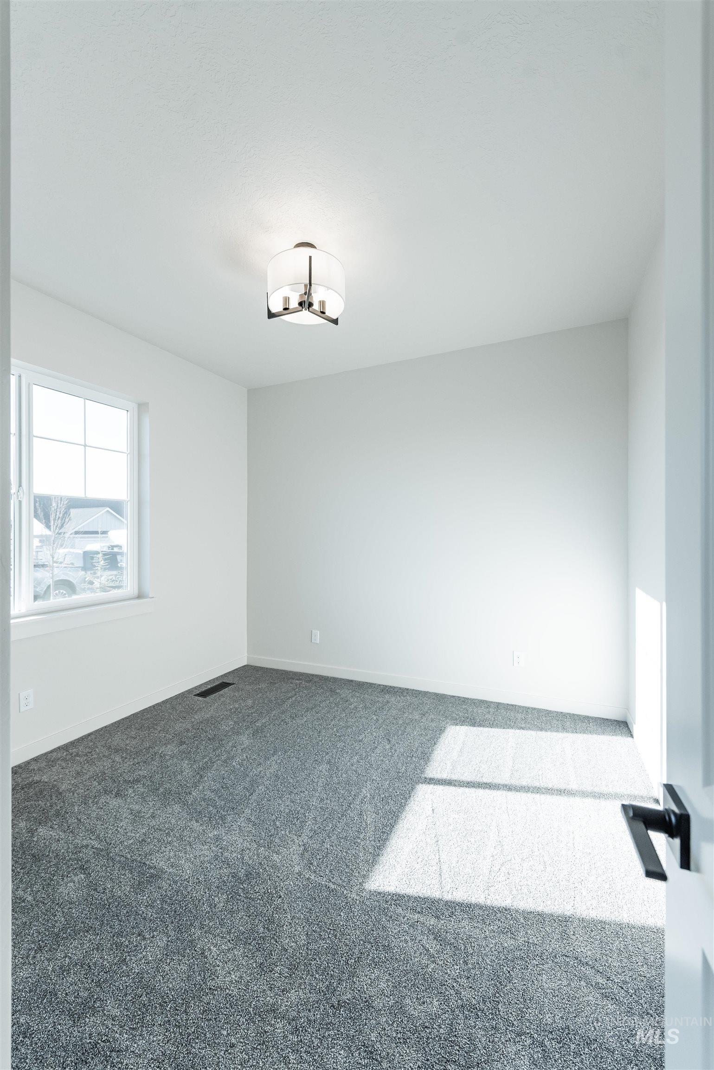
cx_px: 357
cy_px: 535
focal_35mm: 14
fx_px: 416
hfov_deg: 81.3
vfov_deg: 104.2
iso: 800
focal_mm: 14
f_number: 4.5
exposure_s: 1/640
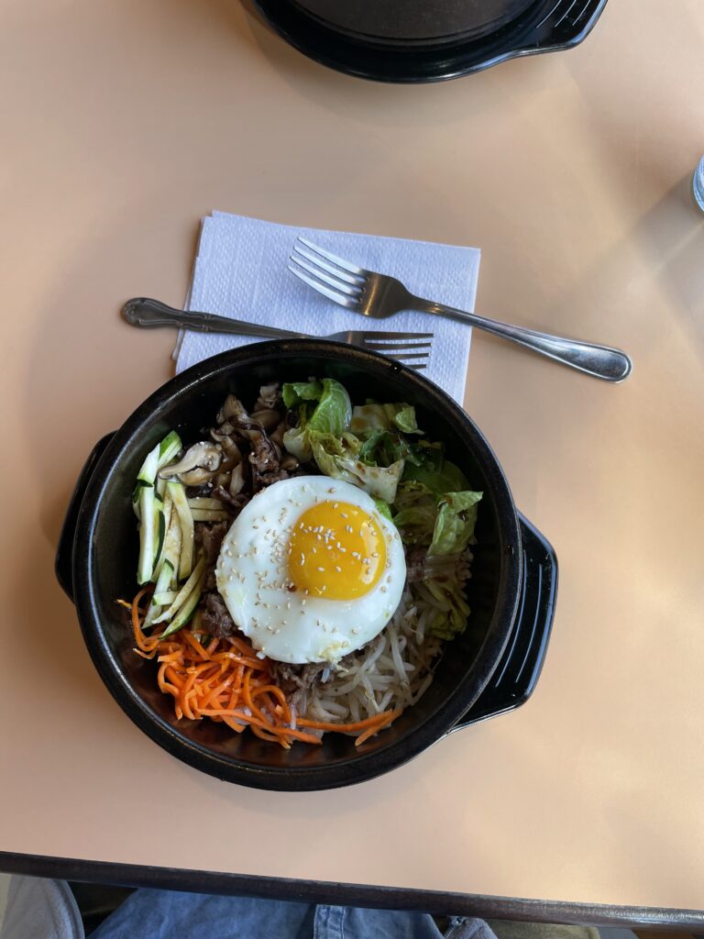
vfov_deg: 67.3
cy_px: 470
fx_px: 705
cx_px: 352
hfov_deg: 53.1
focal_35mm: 26
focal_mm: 4.2
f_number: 1.6
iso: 40
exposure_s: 1/120
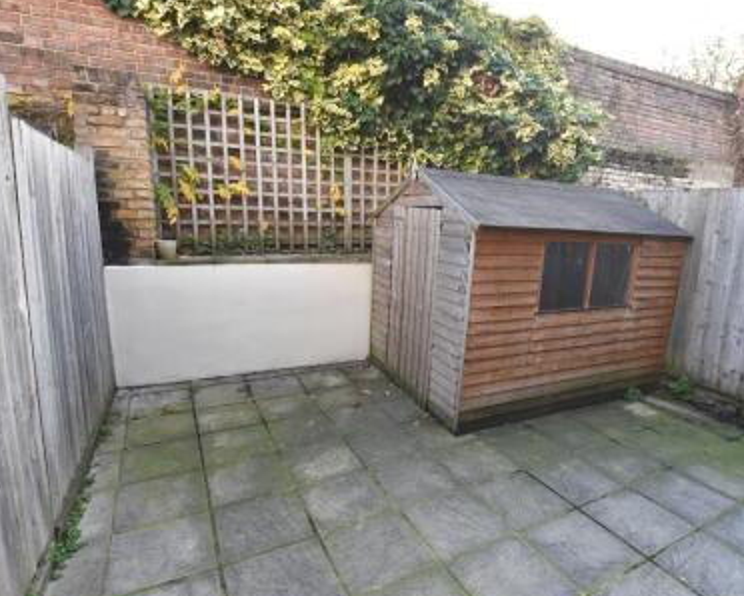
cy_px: 303
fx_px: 397
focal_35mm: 18
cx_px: 428
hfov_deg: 85.7
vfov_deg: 73.8
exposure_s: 1/160
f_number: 6.3
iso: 800
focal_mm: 10
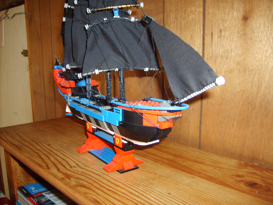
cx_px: 136
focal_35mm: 35
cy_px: 102
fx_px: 276
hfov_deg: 52.6
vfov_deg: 40.7
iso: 100
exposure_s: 1/45
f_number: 2.8
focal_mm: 5.8
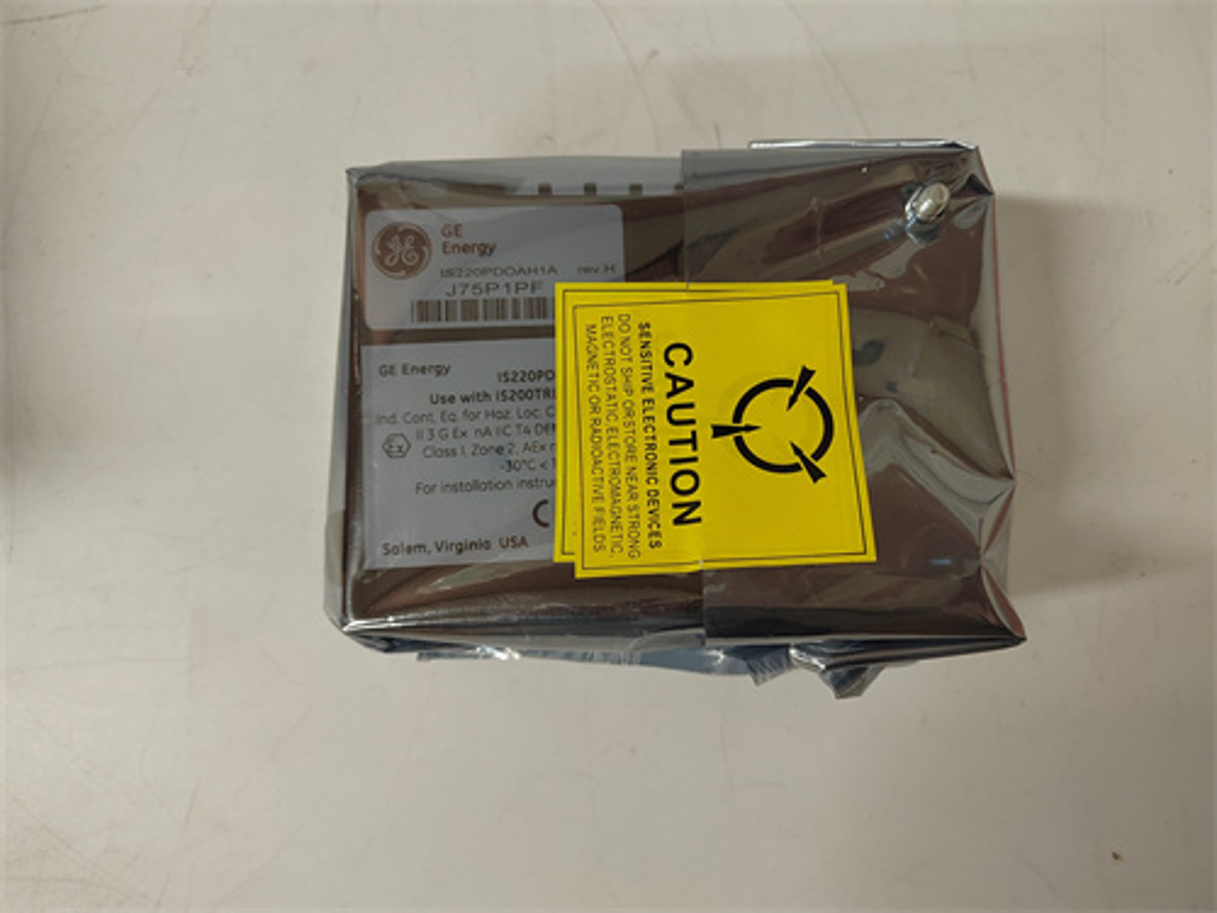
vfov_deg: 58.9
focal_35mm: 23
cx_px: 608
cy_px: 456
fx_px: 809
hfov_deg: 73.9
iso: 2022
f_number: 1.9
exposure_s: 1/100
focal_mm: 5.52
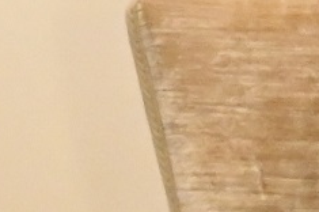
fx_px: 6496
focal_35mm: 734
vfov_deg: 1.9
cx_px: 639
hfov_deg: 2.8
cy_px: 15
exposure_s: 1/100
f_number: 6
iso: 3200
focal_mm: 115
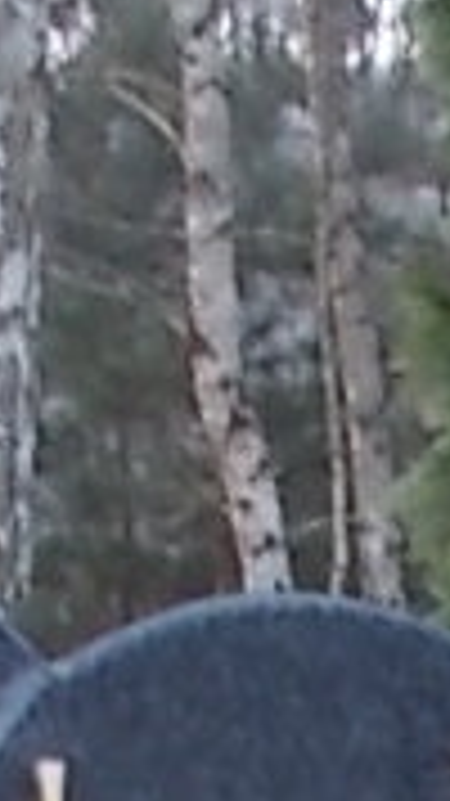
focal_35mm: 255
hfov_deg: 4.7
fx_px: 5414
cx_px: 706
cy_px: 2322
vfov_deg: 7.5
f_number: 3.2
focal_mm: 4.6
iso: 80
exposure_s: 1/80
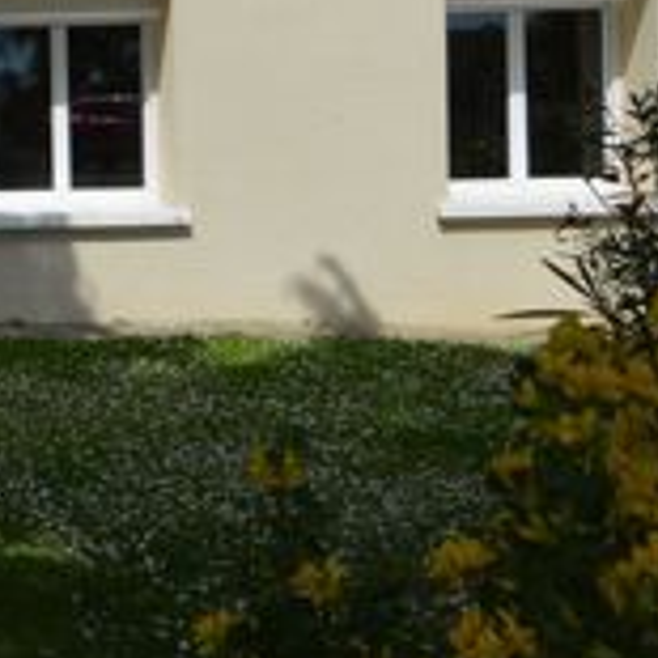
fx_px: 1742
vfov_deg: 21.1
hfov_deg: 18.6
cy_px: 110
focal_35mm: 81
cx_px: -367
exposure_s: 1/320
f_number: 9
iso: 100
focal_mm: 14
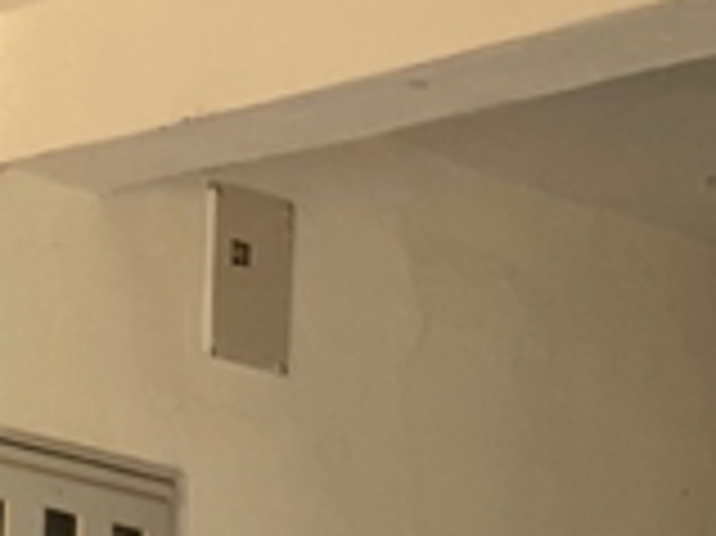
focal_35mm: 196
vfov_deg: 7.0
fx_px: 4051
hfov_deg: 9.2
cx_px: -887
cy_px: 1459
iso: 32
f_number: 1.6
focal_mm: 4.2
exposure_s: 1/281
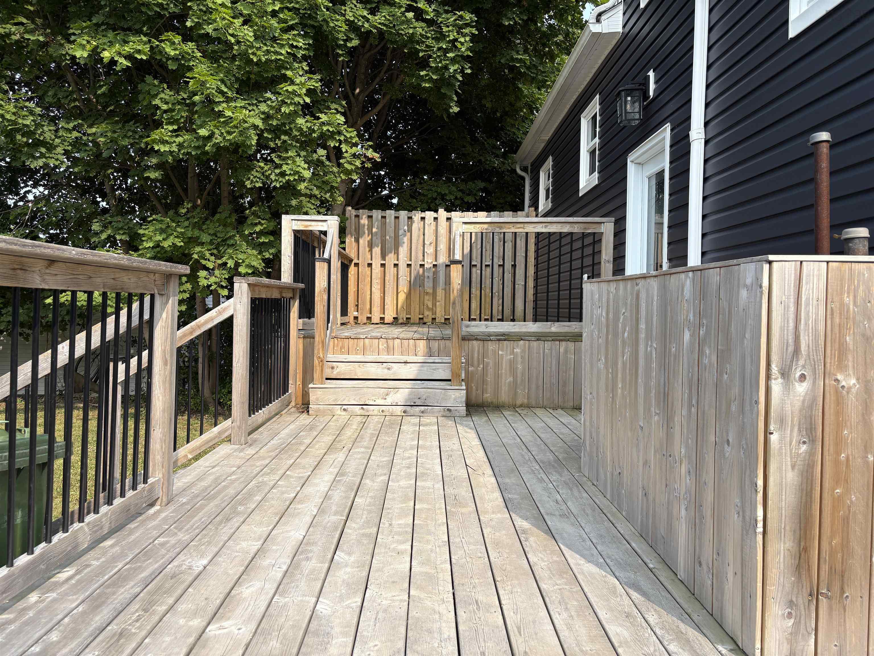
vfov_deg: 53.1
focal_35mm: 26
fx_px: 656
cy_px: 328
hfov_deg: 67.3
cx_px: 437
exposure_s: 1/1420
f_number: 1.6
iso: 50
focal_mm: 5.96
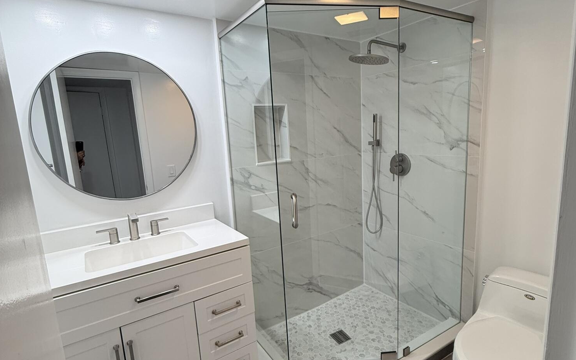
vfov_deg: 59.6
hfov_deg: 85.1
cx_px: 289
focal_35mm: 20
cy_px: 187
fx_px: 314
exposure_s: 1/120
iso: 100
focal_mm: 2.22
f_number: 2.2
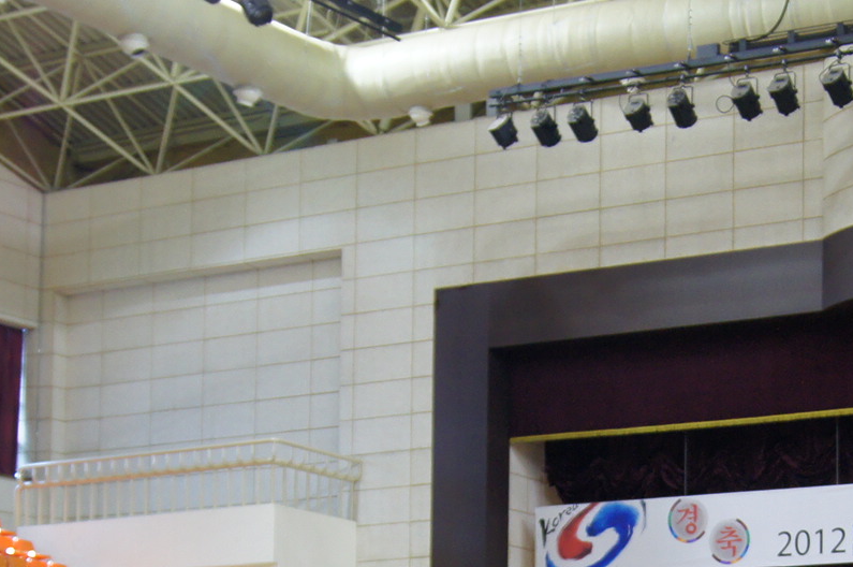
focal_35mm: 95
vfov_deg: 13.8
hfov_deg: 21.1
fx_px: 2248
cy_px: 739
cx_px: 727
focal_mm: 22
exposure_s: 1/40
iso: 500
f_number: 4
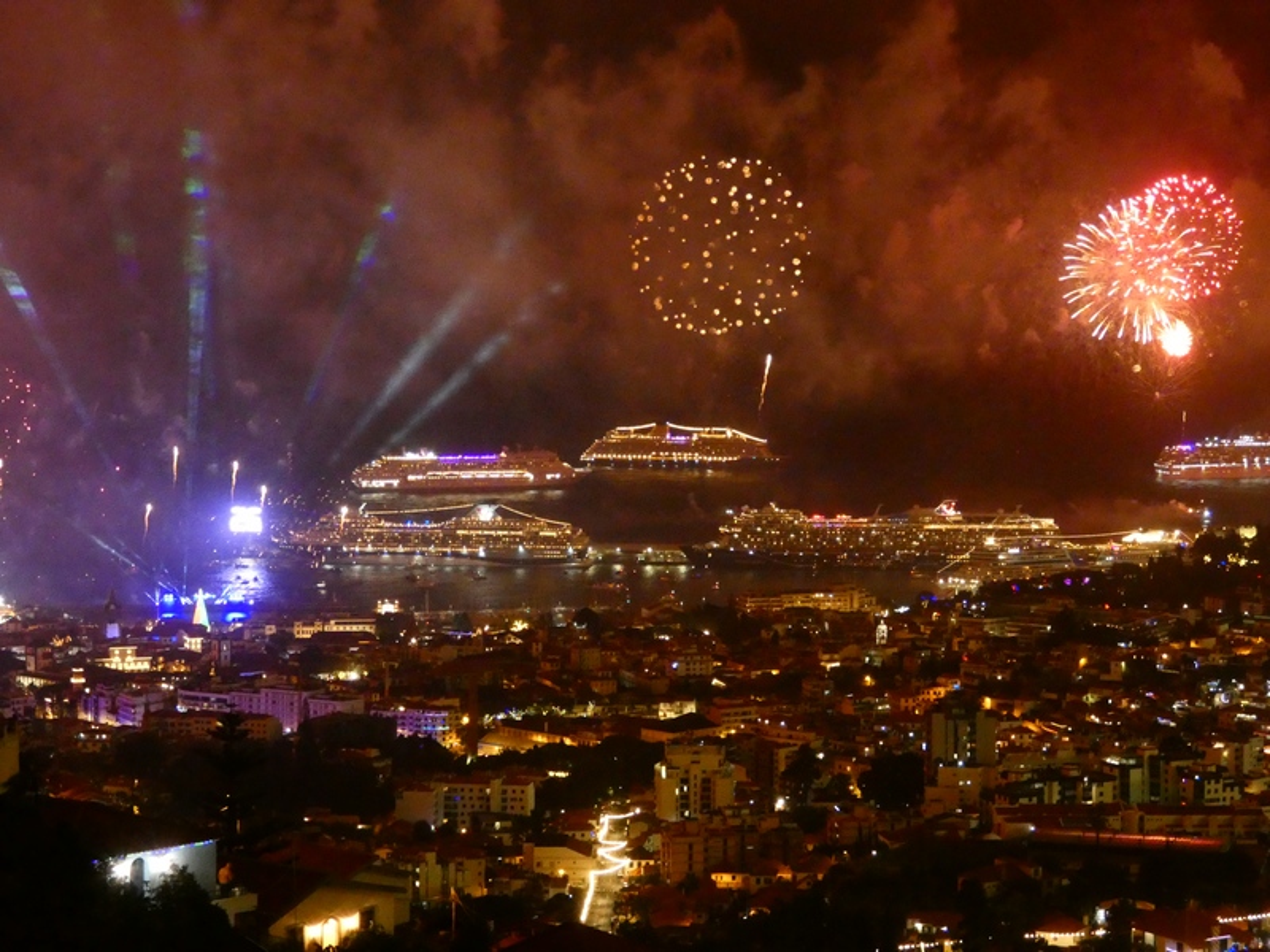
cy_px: 476
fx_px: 3302
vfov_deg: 16.4
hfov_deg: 21.8
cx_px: 635
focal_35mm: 90
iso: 1600
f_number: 4.7
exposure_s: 1/6
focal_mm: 16
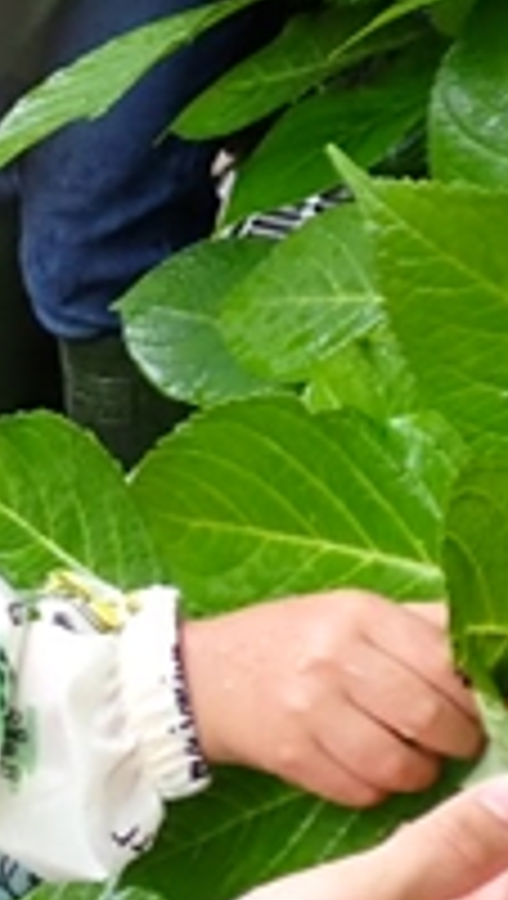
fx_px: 2339
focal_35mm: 98
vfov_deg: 21.6
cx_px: -450
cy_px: 644
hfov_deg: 11.4
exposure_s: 1/125
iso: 160
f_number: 2.3
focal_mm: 5.4
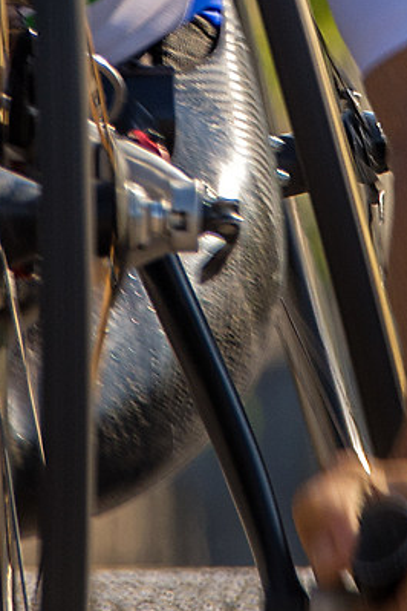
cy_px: -44
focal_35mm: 2706
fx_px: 45886
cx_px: 234
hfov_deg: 0.5
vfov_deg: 0.8
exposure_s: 1/160
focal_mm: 300
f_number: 8
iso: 100
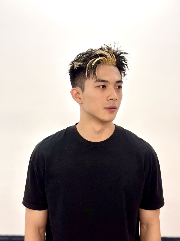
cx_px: 93
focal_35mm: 54
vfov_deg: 35.5
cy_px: 125
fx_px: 374
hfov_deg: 27.0
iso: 100
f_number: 1.6
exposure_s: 1/50
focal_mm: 5.96
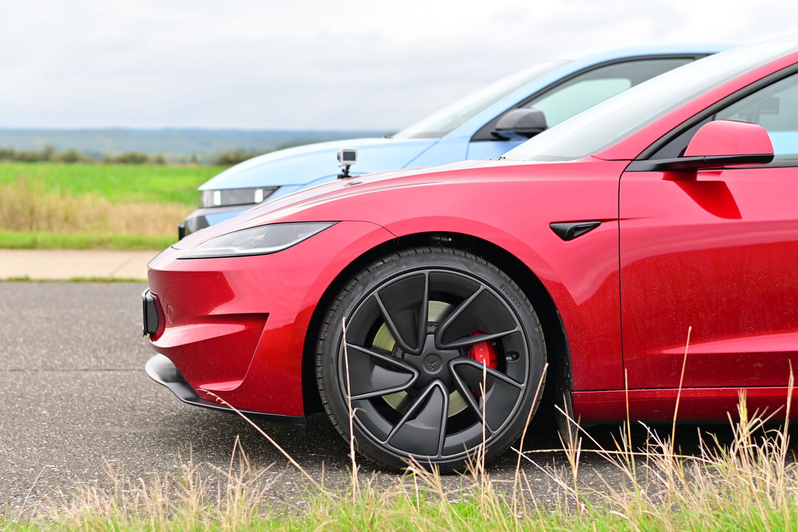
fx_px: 1662
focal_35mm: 75
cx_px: 399
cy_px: 266
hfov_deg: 27.0
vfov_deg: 18.2
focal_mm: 50
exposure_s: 1/200
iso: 100
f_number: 2.5
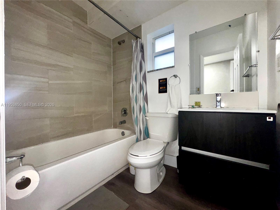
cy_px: 105
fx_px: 113
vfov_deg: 85.7
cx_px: 140
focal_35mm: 14
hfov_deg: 102.1
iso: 80
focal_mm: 2.22
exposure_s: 1/90
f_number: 2.2
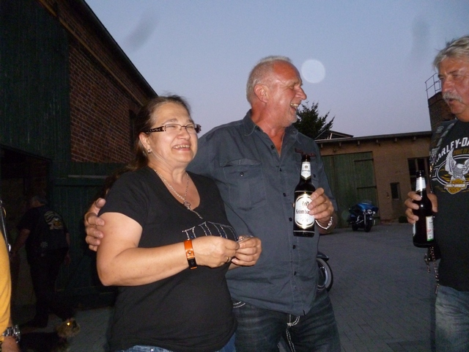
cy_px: 176
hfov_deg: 63.4
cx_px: 234
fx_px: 379
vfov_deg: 49.7
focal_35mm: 28
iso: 500
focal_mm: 5
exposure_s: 1/60
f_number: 3.1
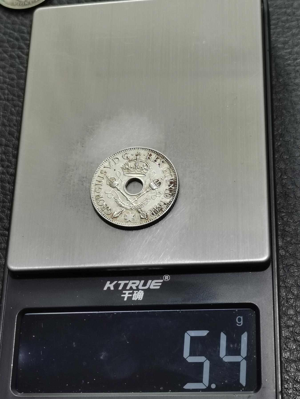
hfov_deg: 20.2
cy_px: 200
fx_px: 844
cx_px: 150
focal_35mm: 73
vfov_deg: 26.7
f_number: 1.8
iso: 64
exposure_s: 1/100
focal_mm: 5.58
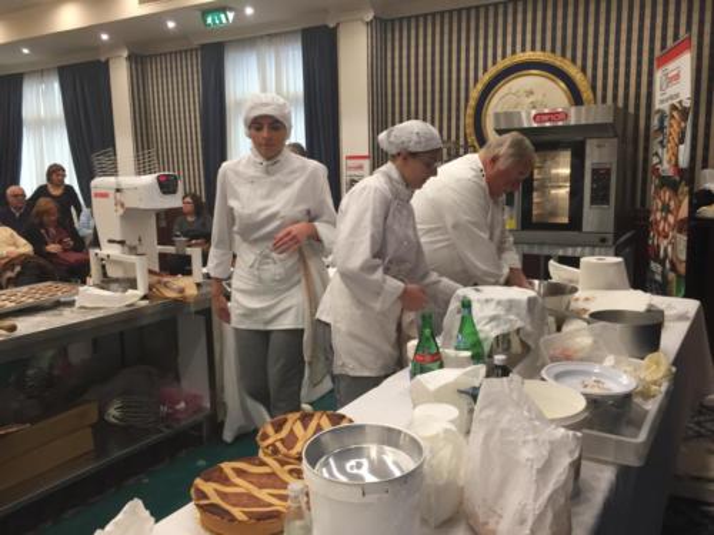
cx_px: 357
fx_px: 598
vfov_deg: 48.2
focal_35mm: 29
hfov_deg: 61.7
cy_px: 268
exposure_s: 1/33
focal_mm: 4.15
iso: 80
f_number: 2.2
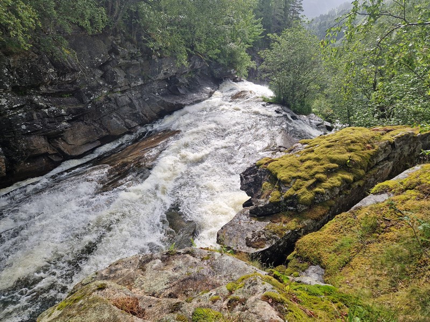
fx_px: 286
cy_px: 161
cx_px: 215
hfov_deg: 73.9
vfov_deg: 58.9
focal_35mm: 23
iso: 50
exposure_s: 1/886
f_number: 1.8
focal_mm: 5.4
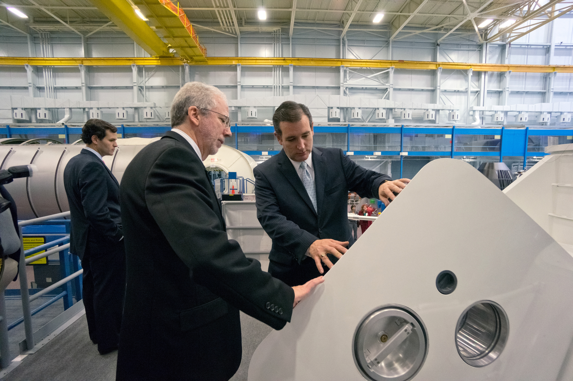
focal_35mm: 15
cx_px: 286
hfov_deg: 100.4
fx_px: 238
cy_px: 190
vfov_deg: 77.2
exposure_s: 1/100
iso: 1600
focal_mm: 10
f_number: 4
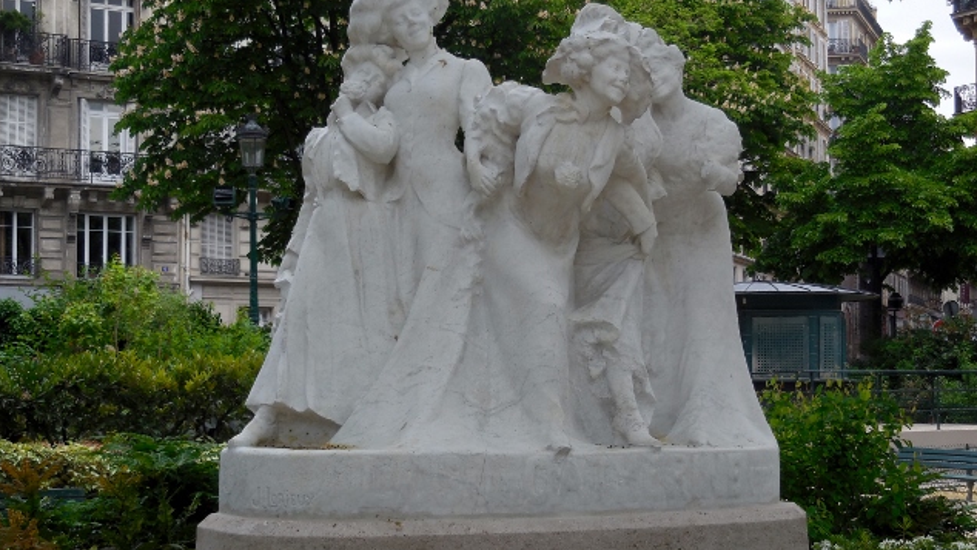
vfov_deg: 18.0
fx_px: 1736
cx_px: 485
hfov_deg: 31.4
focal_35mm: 67
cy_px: 313
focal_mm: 11
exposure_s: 1/160
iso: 125
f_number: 4.5
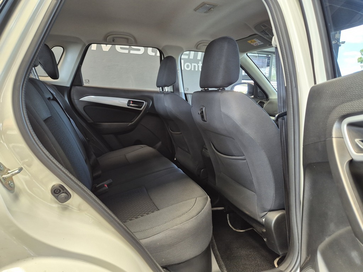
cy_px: 136
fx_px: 241
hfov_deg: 73.9
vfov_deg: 58.9
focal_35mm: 23
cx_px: 182
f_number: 1.8
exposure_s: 1/100
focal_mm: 5.4
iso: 200
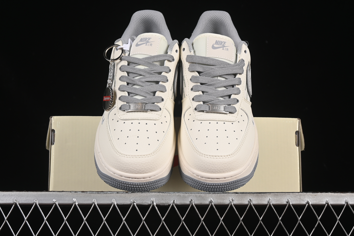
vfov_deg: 18.2
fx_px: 737
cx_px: 177
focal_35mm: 75
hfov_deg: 27.0
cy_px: 118
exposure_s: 1/80
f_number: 8
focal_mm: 50
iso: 160
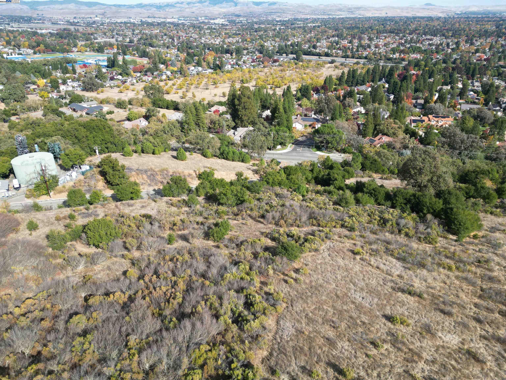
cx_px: 253
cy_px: 190
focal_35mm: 24
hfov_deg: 71.6
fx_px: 351
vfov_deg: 56.8
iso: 120
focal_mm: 6.72
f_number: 1.7
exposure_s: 1/1600
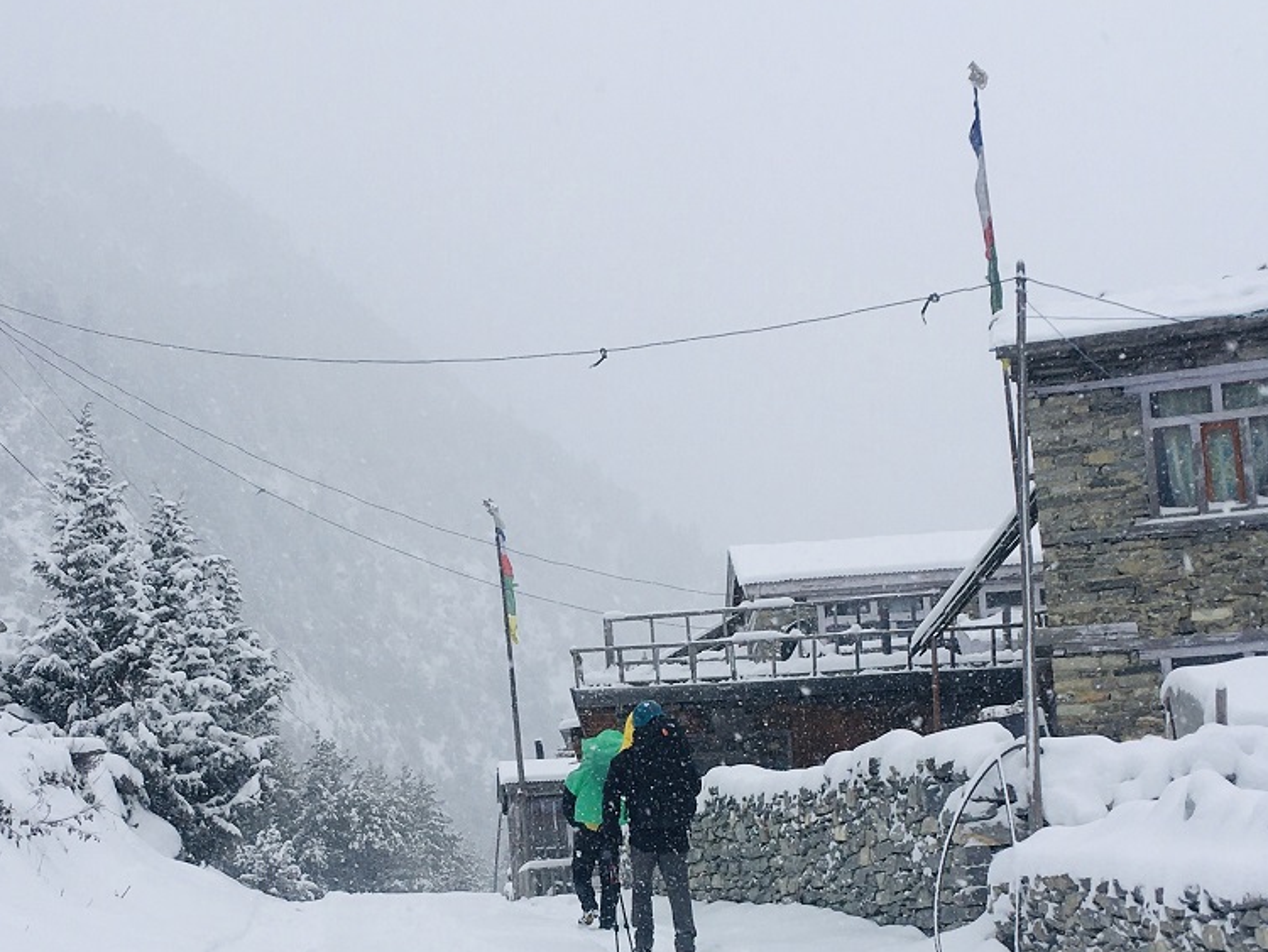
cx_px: 522
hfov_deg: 33.1
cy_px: 730
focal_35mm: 58
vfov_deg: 24.9
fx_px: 2125
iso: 25
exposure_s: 1/1261
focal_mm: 4.15
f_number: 2.2
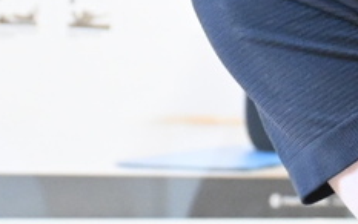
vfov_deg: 4.7
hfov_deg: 7.4
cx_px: 616
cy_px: -203
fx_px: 2703
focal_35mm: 277
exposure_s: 1/60
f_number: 5
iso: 3200
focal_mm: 33
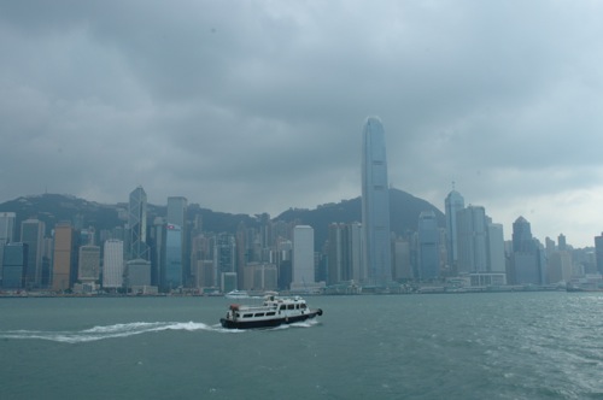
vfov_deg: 36.8
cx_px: 302
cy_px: 200
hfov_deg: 53.2
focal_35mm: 36
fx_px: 602
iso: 200
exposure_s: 1/250
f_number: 11
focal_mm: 24
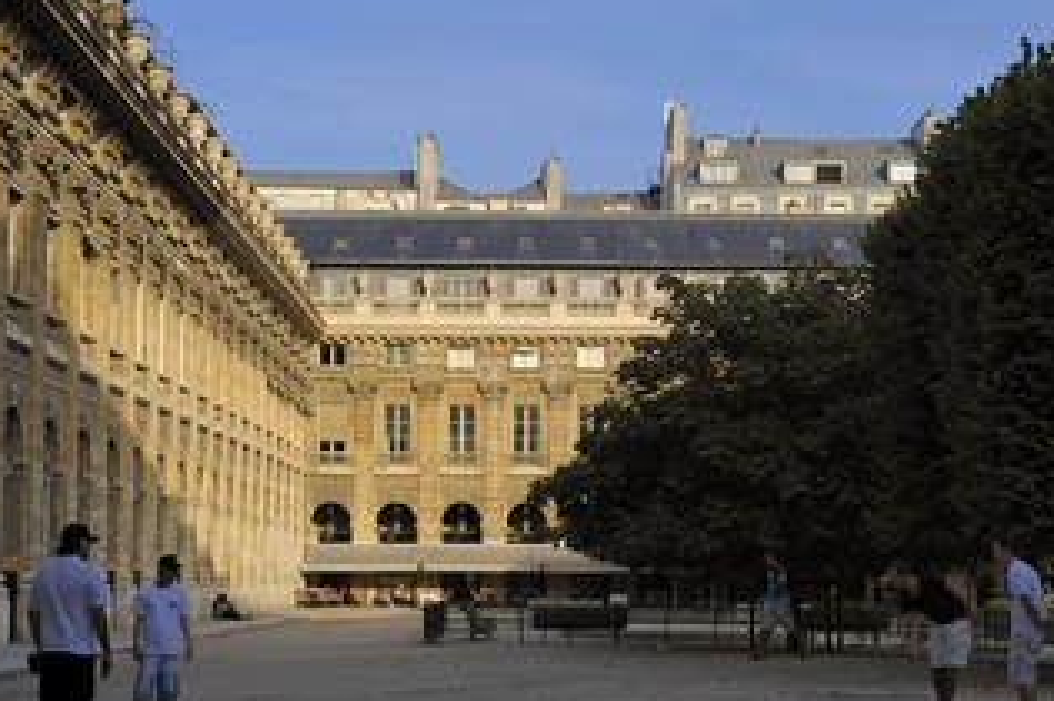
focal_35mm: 64
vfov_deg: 21.2
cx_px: 505
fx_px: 1872
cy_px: 437
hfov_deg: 31.4
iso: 200
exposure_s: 1/320
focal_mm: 48
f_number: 5.6
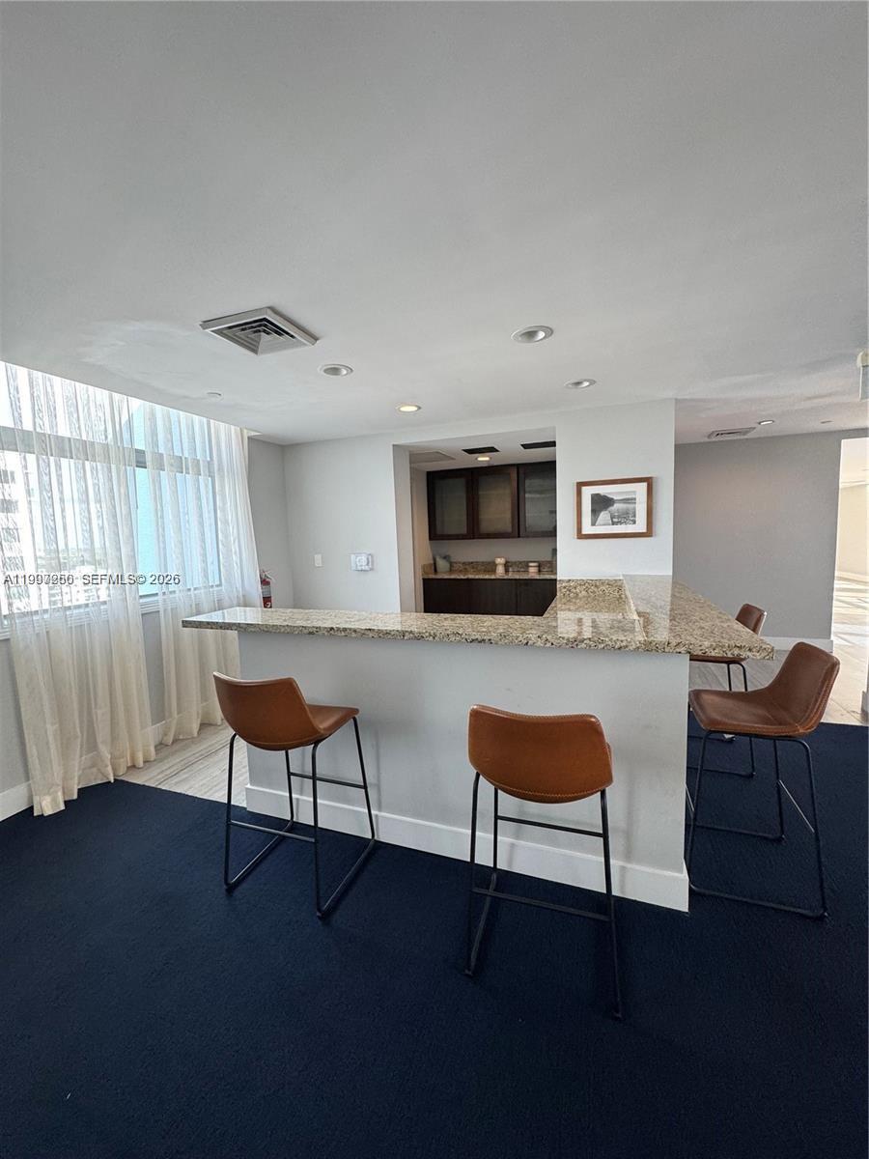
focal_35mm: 14
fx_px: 469
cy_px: 580
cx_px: 434
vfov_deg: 102.1
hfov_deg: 85.7
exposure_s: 1/120
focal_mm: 2.22
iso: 125
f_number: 2.2
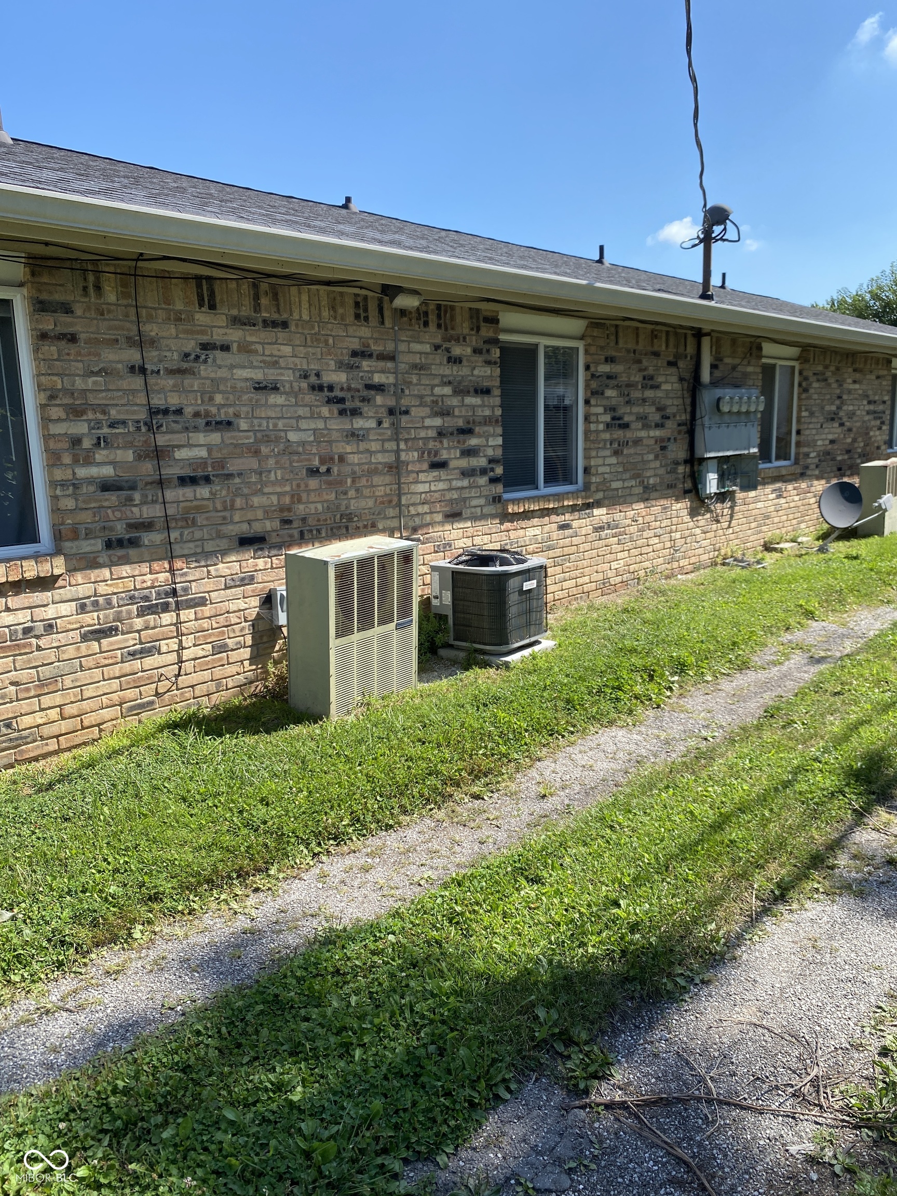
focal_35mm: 26
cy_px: 598
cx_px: 448
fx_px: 898
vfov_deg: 67.3
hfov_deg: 53.1
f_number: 1.8
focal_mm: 4.25
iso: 32
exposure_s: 1/1678
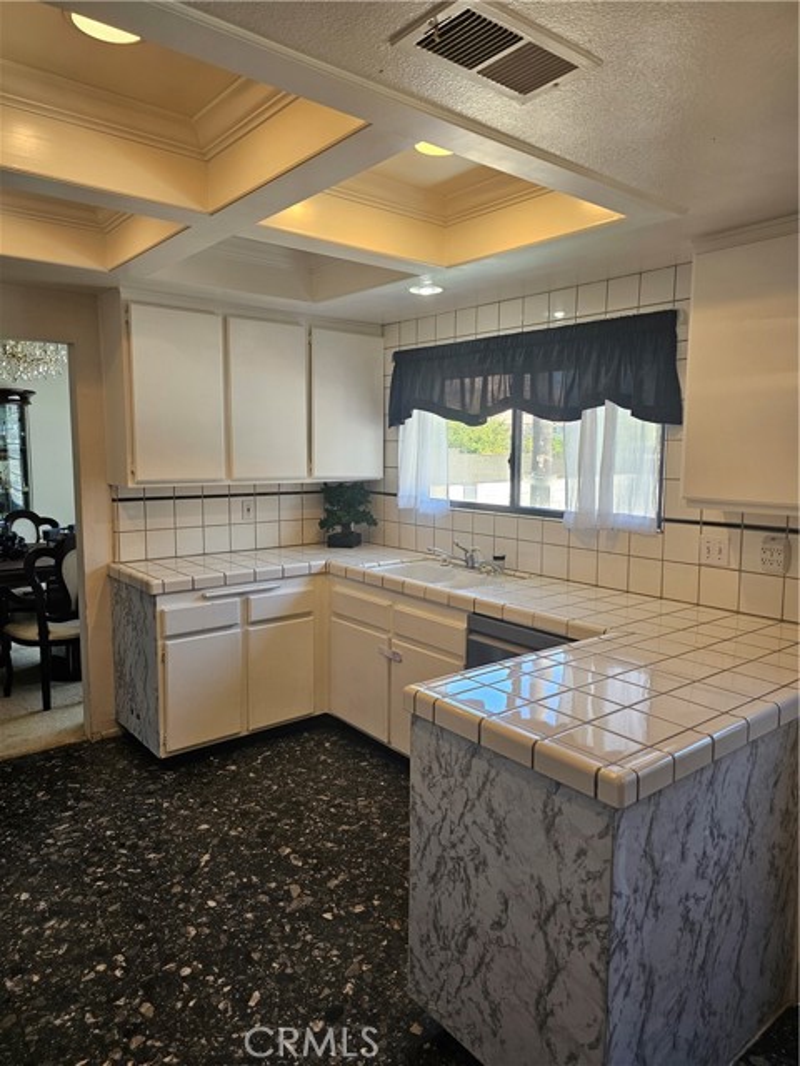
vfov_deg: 73.9
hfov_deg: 58.9
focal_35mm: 23
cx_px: 400
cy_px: 533
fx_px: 709
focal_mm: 6.3
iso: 100
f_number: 1.7
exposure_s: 1/120
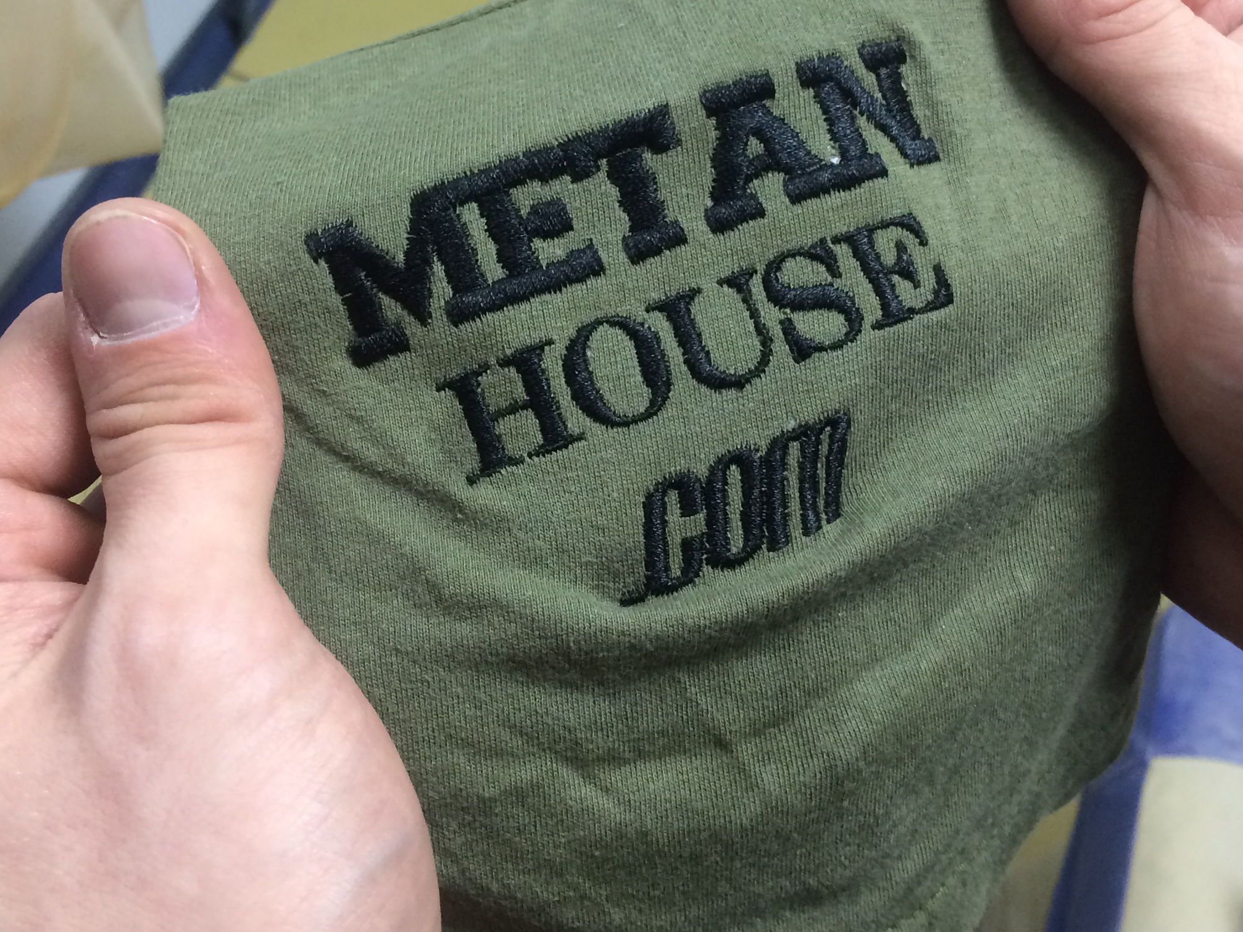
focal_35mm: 47
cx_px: 658
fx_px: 1687
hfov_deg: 40.4
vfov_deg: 30.8
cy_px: 367
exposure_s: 1/33
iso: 125
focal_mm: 4.15
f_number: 2.2
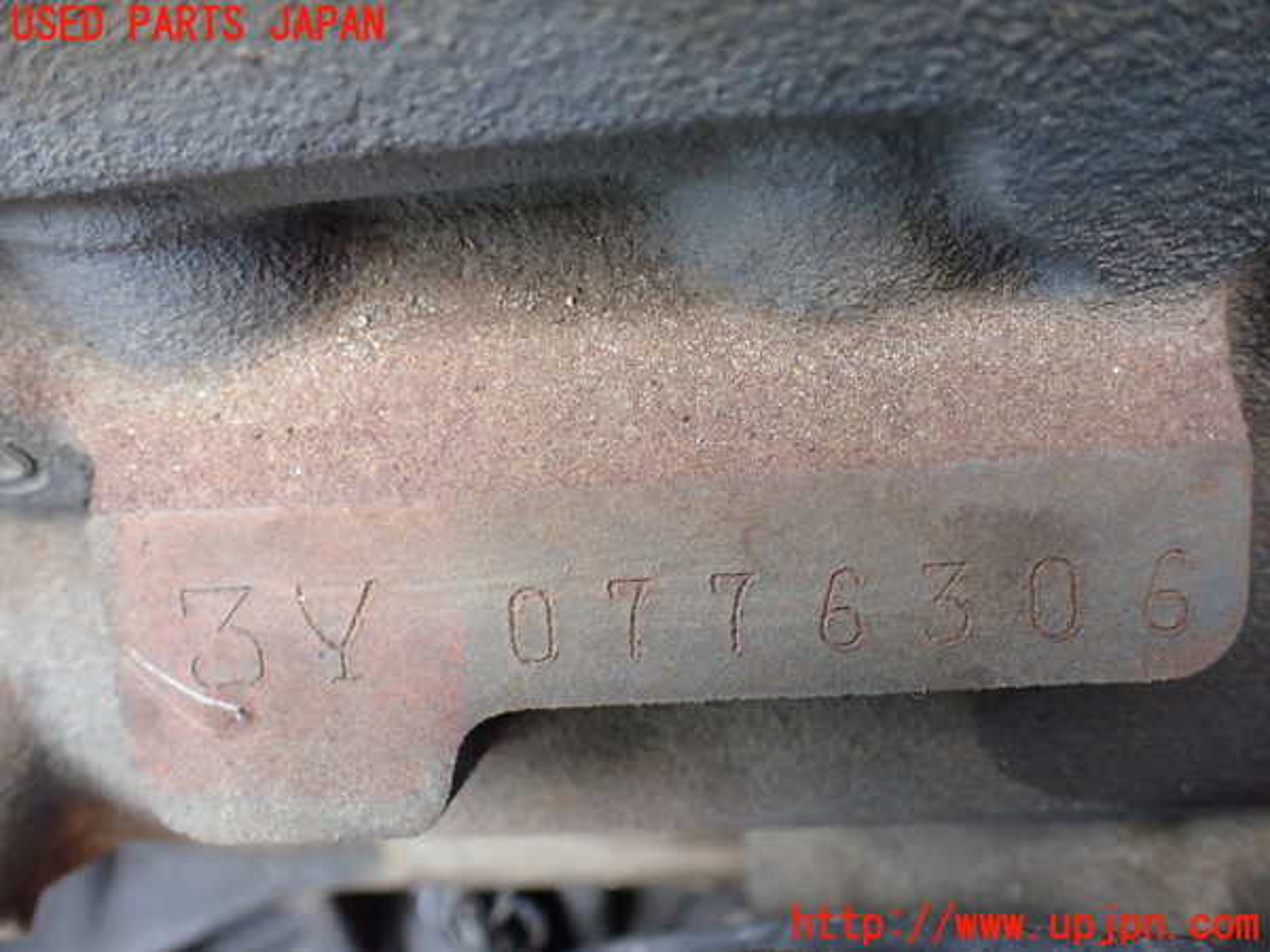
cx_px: 635
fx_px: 1101
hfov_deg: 60.0
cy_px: 476
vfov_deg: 46.8
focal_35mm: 30
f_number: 2.3
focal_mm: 5.4
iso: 500
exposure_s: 1/125
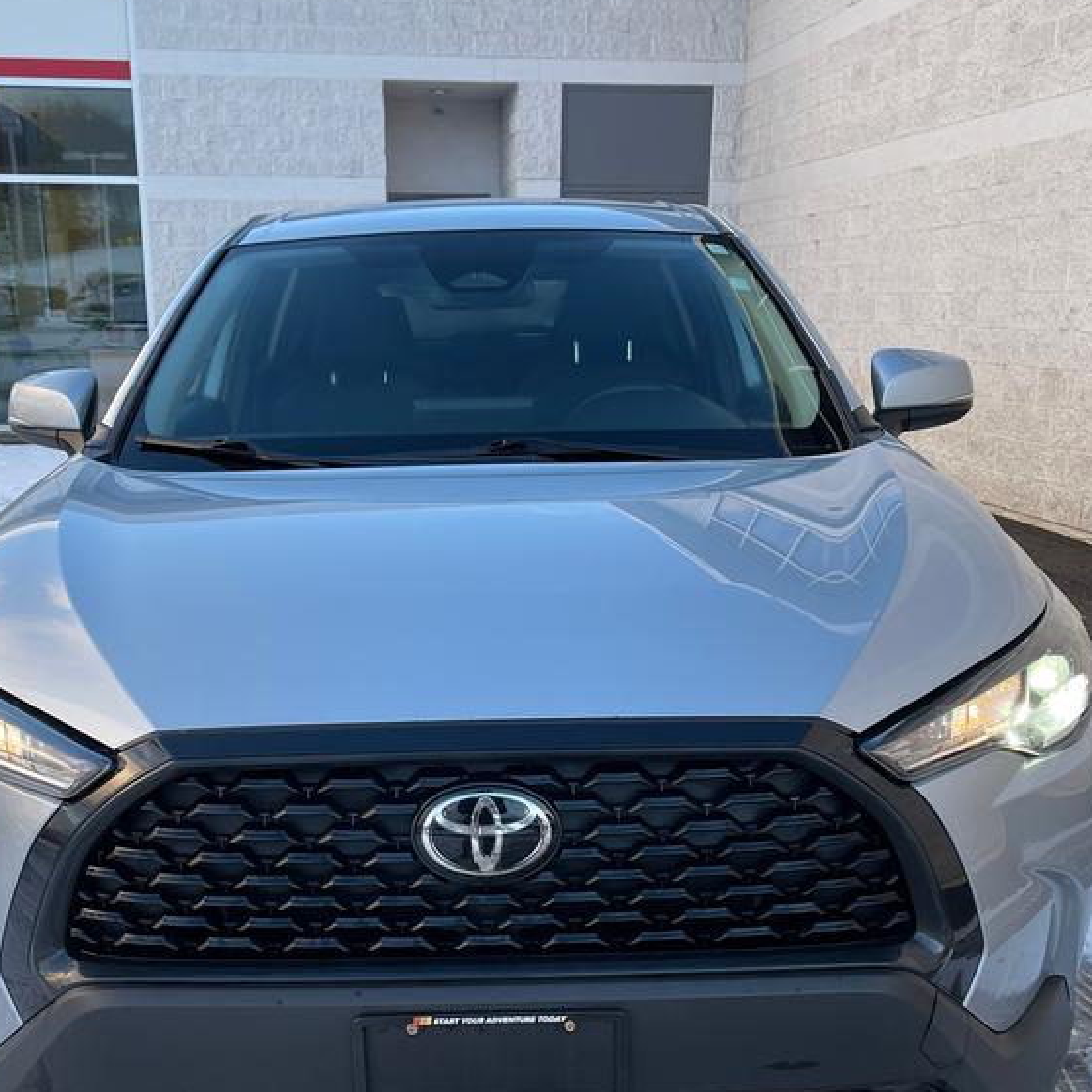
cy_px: 691
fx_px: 1356
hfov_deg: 43.8
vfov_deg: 43.5
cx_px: 491
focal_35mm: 38
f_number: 1.6
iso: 32
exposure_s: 1/121
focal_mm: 5.1
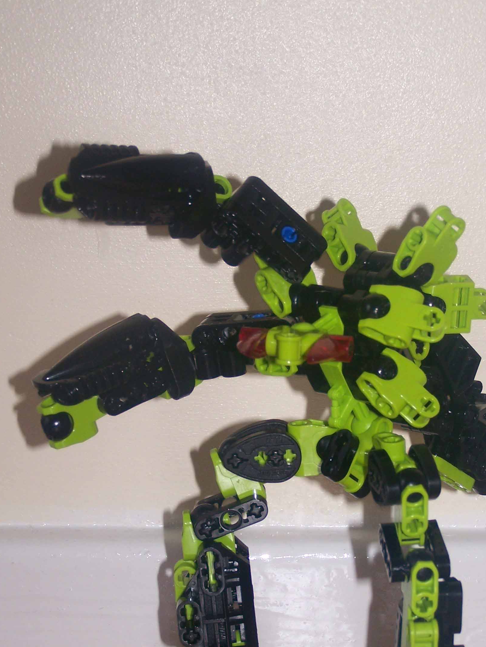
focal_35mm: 108
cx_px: 269
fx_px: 2019
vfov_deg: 18.2
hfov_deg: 13.7
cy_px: 392
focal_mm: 13.7
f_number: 3.2
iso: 80
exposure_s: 1/20
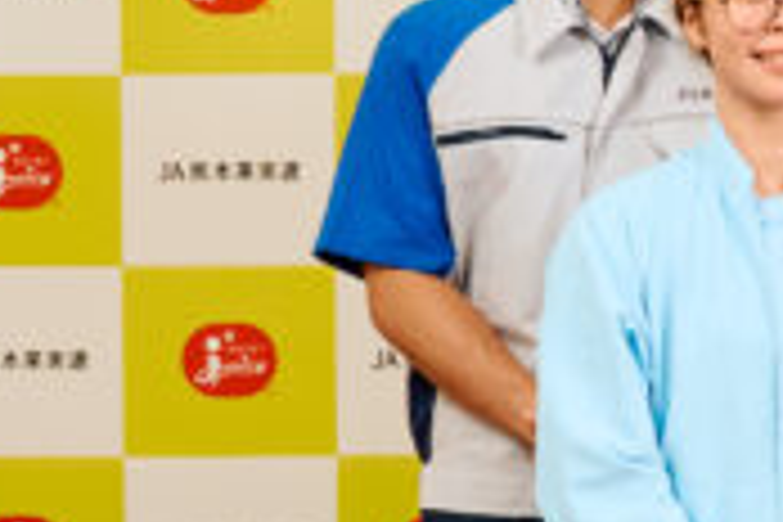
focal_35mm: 295
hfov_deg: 6.7
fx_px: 6416
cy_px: 389
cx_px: 1804
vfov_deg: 4.7
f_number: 9
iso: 1000
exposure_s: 1/160
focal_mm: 50
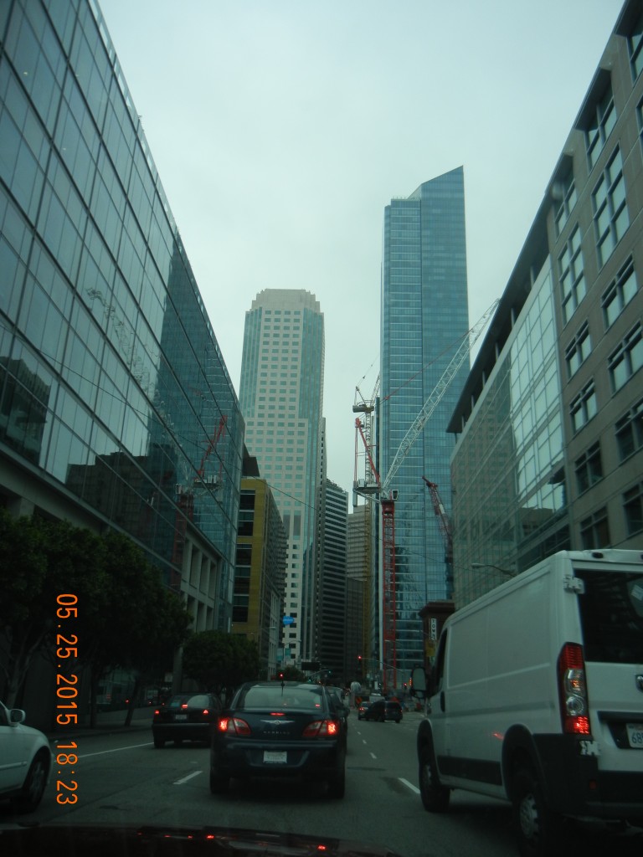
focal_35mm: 30
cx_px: 322
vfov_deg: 60.0
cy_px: 428
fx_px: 743
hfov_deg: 46.8
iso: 160
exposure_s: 1/264
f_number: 7
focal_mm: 5.4
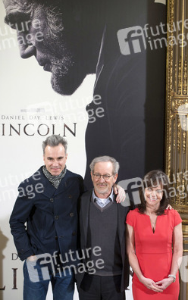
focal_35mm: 72
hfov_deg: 18.1
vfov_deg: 28.6
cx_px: 88
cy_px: 151
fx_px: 589
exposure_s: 1/160
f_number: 4.5
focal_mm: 70
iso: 2000
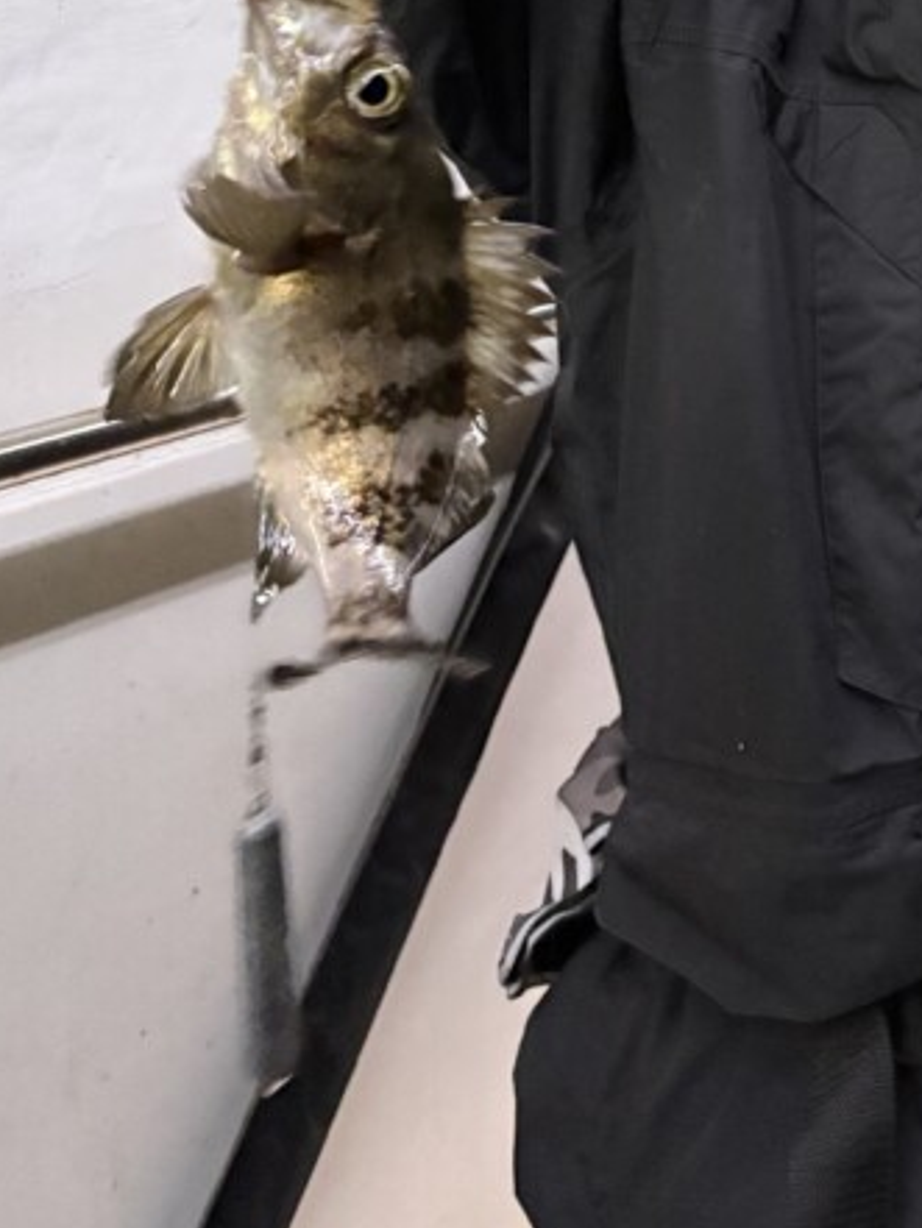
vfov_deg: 29.7
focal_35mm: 59
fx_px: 2094
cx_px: 983
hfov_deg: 23.5
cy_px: -97
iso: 1000
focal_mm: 5.96
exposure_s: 1/30
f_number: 1.6
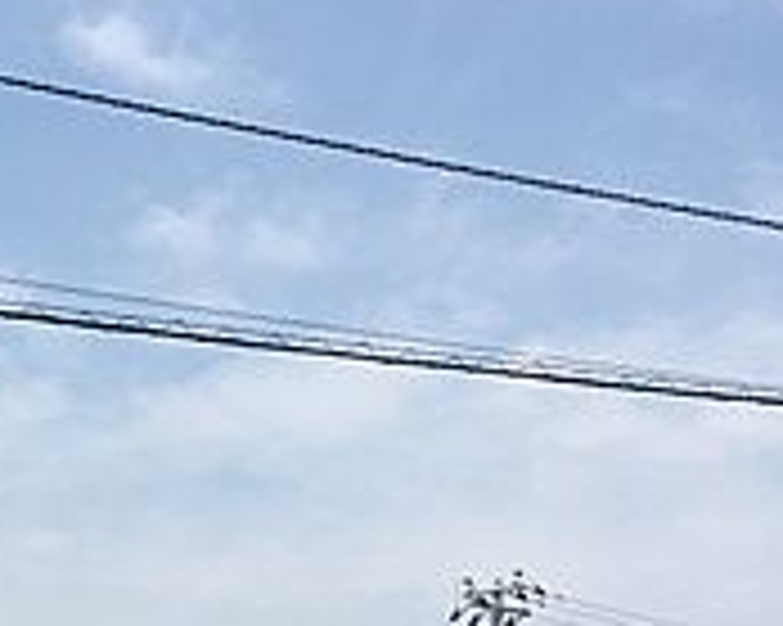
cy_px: 998
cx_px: 248
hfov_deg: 18.9
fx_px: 2339
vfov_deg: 14.1
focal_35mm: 101
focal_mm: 4.15
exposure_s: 1/2079
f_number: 2.2
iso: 25
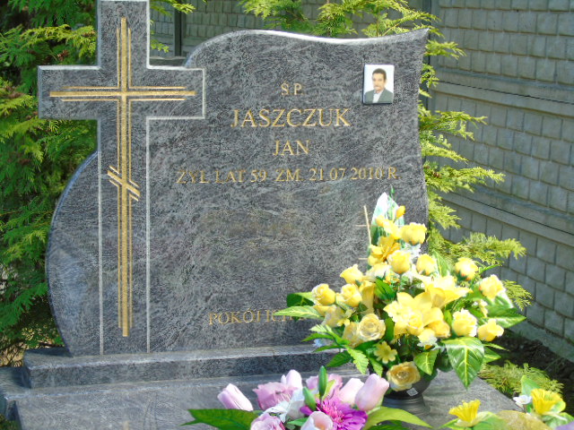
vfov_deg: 18.0
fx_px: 1360
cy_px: 215
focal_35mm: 82
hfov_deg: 23.8
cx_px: 287
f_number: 4.1
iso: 80
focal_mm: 15
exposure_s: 1/50
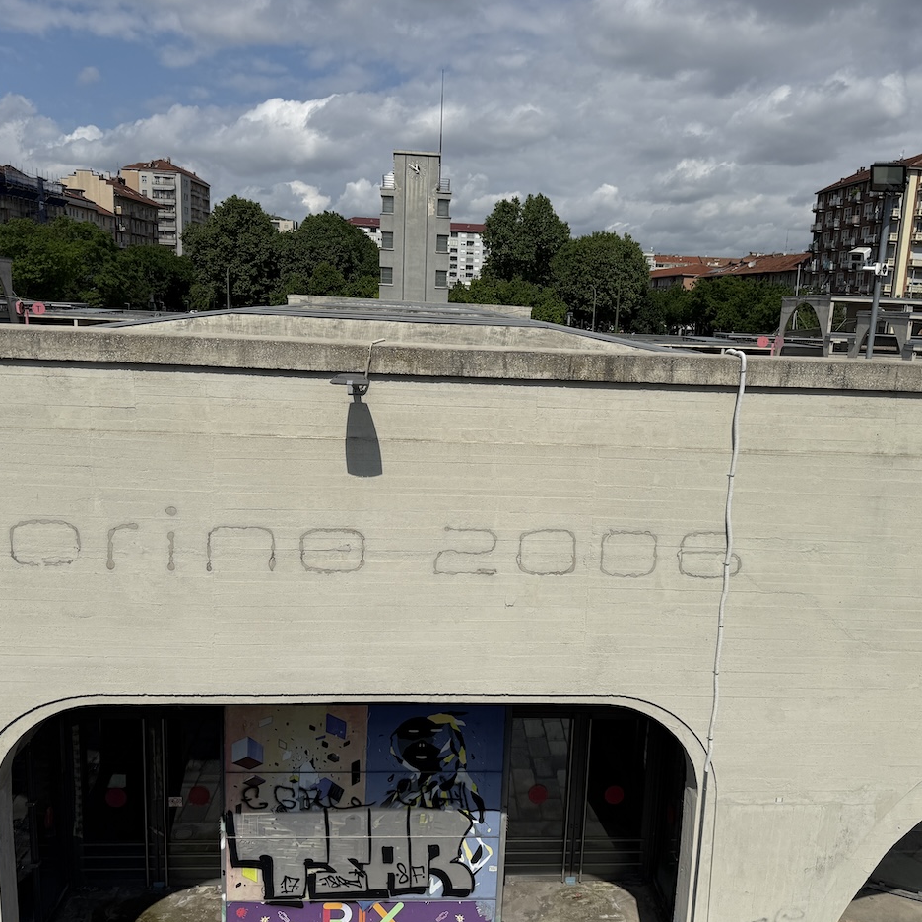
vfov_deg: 55.6
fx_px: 874
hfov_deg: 55.6
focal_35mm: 29
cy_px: 460
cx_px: 497
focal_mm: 6.76
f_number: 1.78
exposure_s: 1/14286
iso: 80
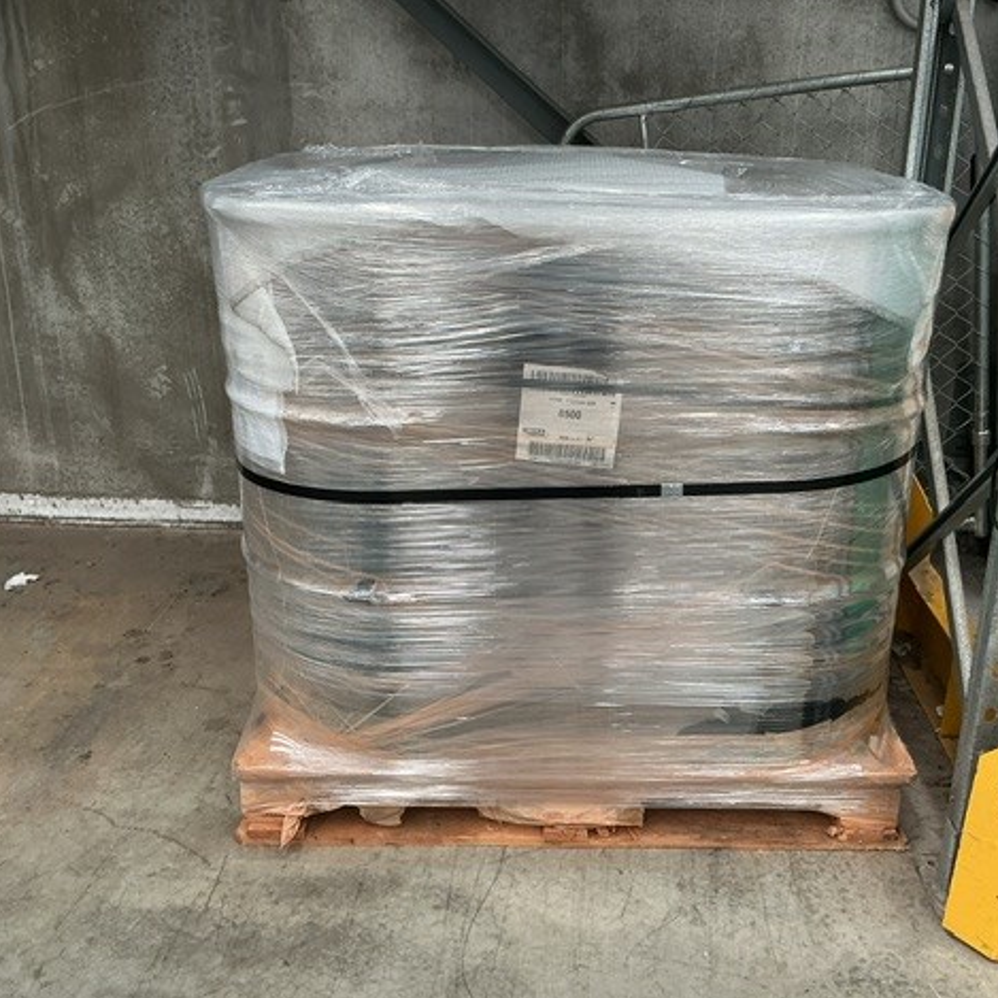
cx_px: 566
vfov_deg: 47.2
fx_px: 1142
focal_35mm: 35
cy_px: 502
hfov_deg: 47.1
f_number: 1.8
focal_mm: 3
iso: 50
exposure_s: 1/60
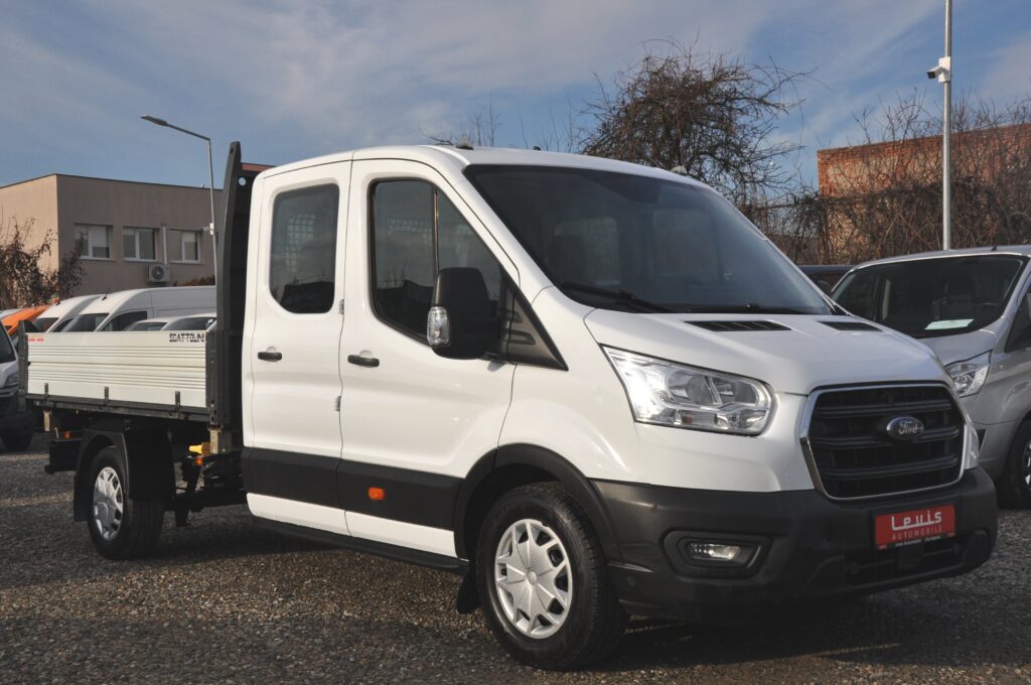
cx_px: 516
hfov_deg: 43.7
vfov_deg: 29.8
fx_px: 1287
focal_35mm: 45
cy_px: 342
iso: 500
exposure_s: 1/500
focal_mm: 30
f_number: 11
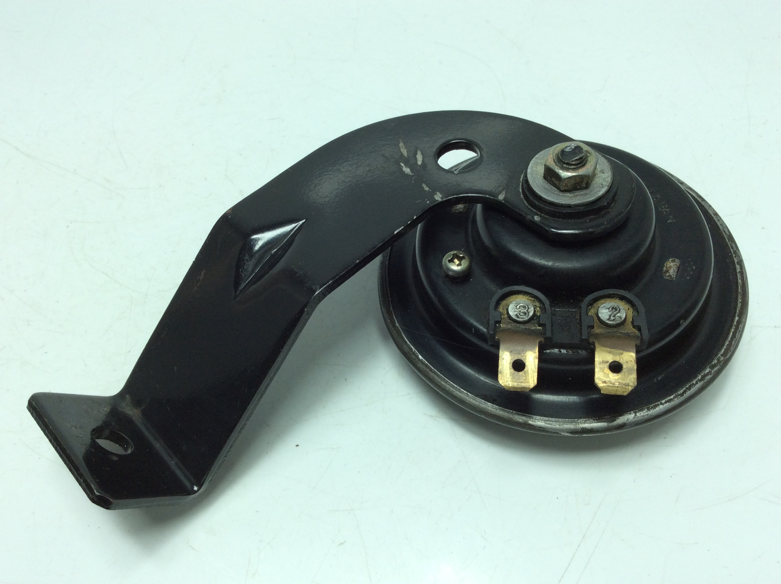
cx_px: 390
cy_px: 292
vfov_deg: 44.1
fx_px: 721
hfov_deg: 56.9
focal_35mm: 32
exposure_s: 1/302
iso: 32
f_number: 2.4
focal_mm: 3.3
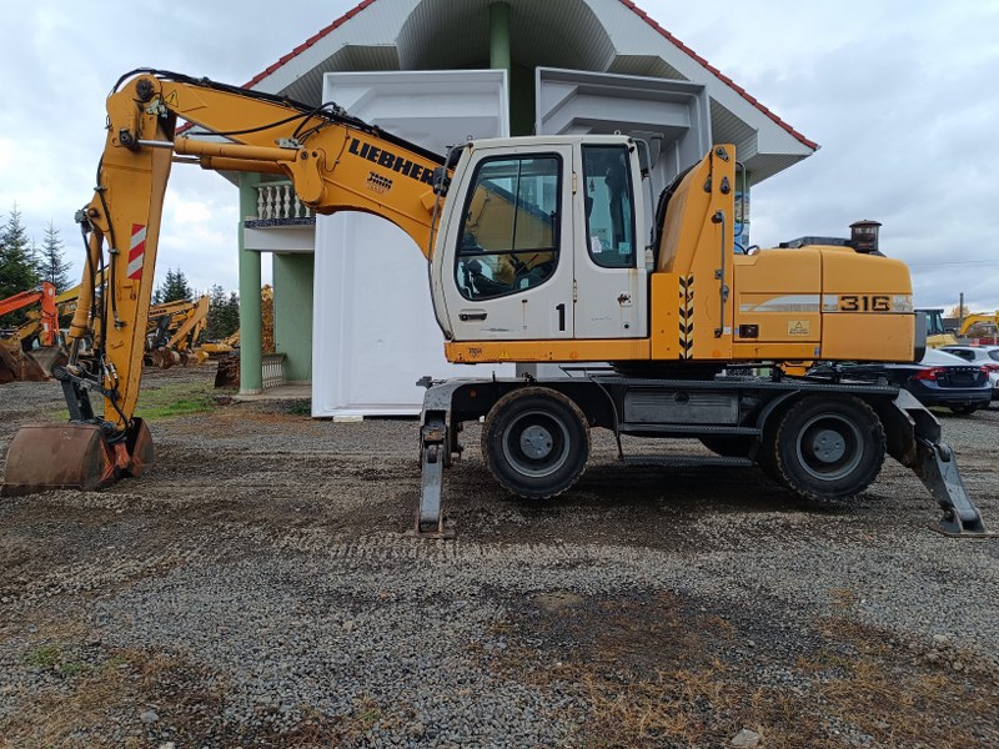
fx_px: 693
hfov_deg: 71.6
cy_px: 374
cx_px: 500
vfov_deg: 56.8
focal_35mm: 24
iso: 51
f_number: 1.88
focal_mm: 5.59
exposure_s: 1/141
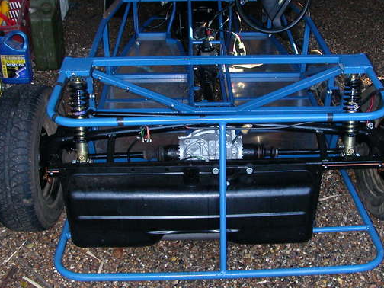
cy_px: 148
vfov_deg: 30.9
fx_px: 521
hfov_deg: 40.4
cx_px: 214
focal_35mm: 47
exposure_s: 1/59.9
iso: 200
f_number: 2.7
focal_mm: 5.6
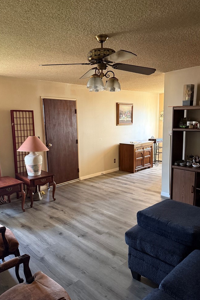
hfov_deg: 49.5
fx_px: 217
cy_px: 153
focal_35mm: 26
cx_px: 94
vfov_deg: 69.4
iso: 640
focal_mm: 6.76
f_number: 1.78
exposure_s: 1/60
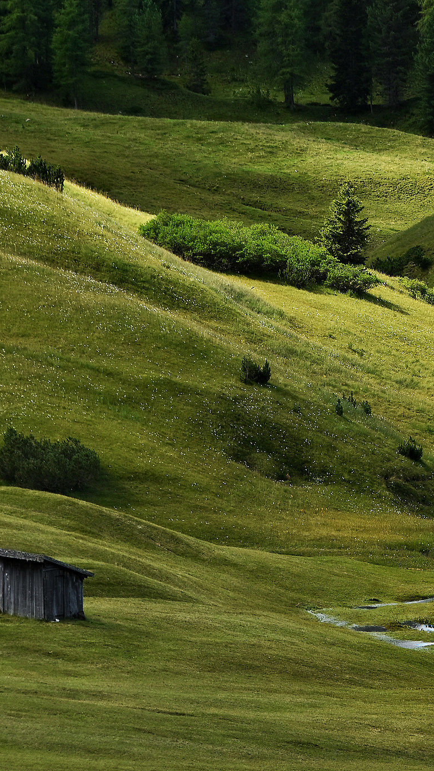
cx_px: 518
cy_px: 339
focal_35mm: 265
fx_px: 5422
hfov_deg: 4.6
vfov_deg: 8.1
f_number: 7.1
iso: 160
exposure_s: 1/160
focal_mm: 145
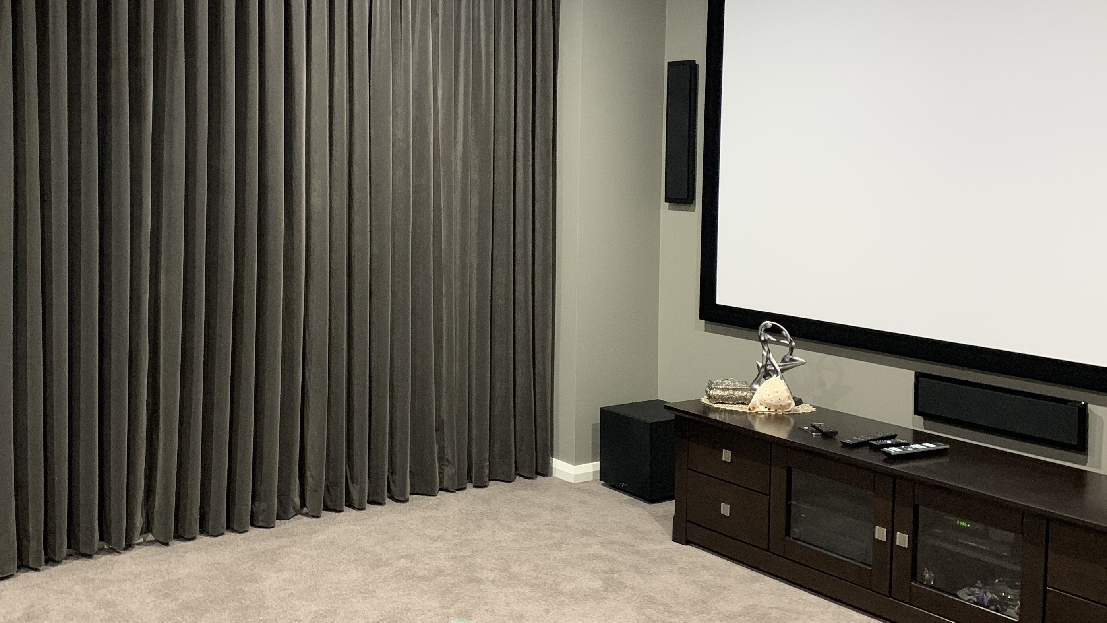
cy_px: 222
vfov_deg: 28.9
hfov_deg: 49.2
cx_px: 460
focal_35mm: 41
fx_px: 1203
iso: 400
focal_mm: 4.25
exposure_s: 1/25
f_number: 1.8
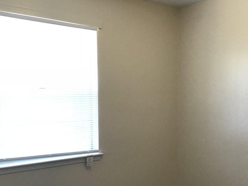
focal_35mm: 44
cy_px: 116
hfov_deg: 42.9
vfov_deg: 32.7
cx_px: 126
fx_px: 315
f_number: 1.8
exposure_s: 1/30
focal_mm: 3.99
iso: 25
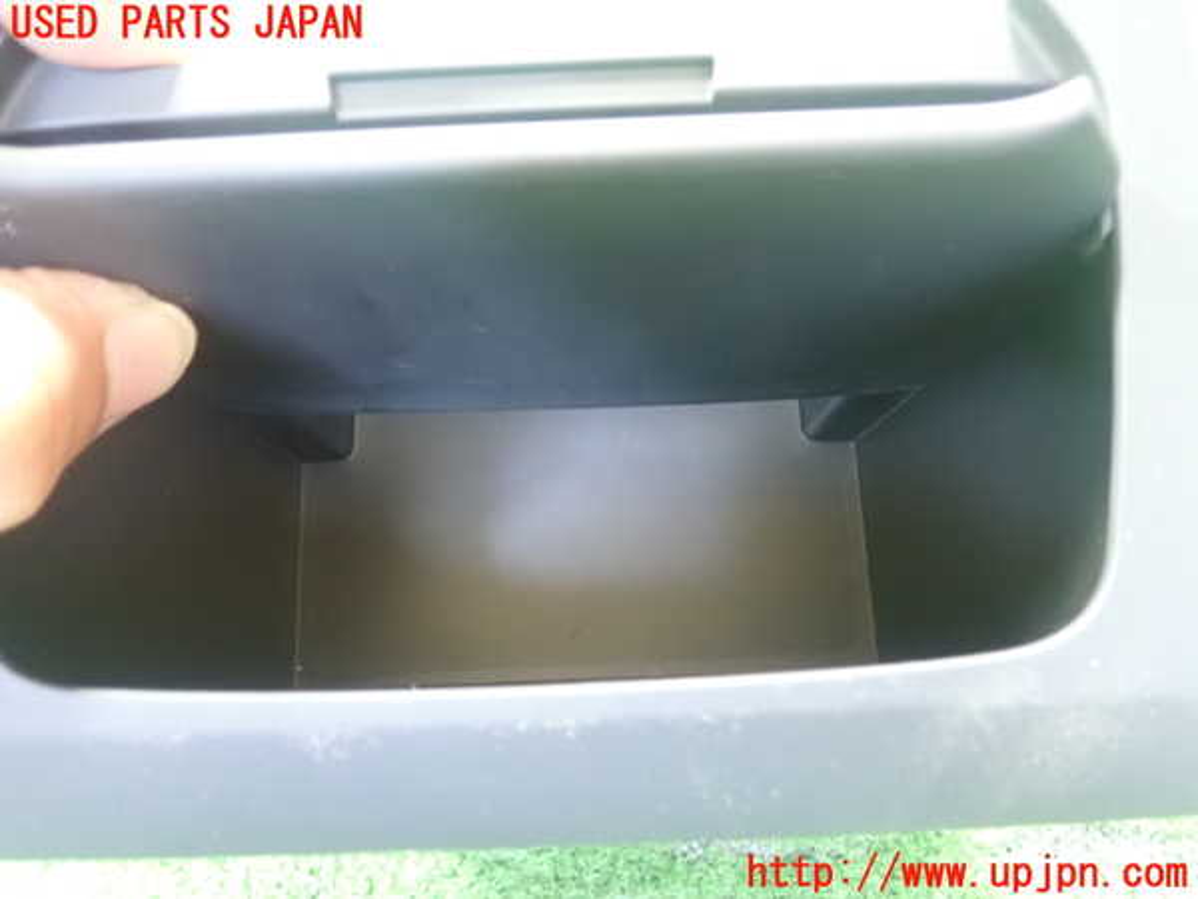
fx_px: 1038
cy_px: 450
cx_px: 599
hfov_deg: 60.0
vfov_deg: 46.8
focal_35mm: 30
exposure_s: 1/20
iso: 1600
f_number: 2.3
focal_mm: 5.5
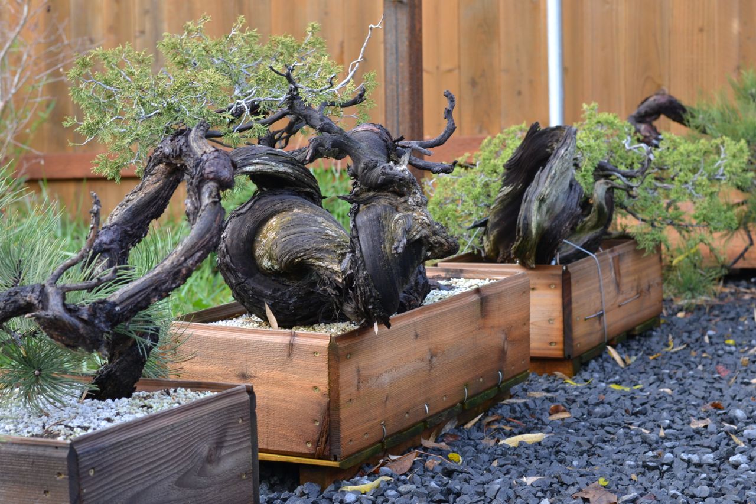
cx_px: 378
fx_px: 1575
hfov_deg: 27.0
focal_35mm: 75
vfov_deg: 18.2
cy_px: 252
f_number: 5
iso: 400
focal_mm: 50
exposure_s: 1/100
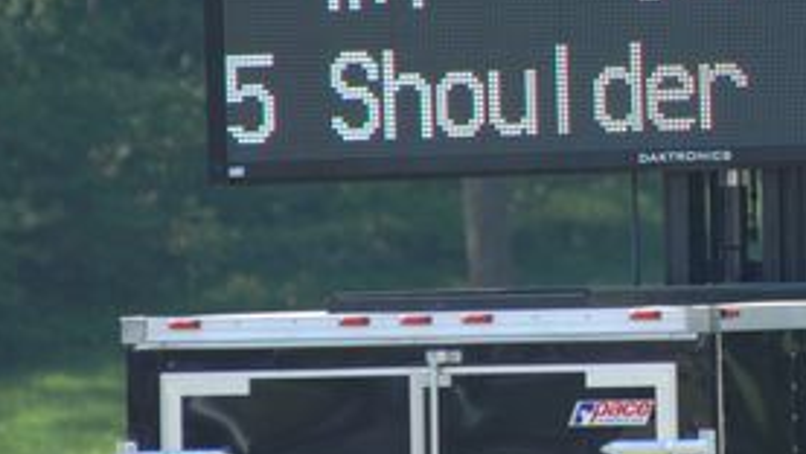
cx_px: 669
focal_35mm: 1449
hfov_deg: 1.5
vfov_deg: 0.8
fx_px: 30977
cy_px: -7
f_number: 5.6
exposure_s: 1/320
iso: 200
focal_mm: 400
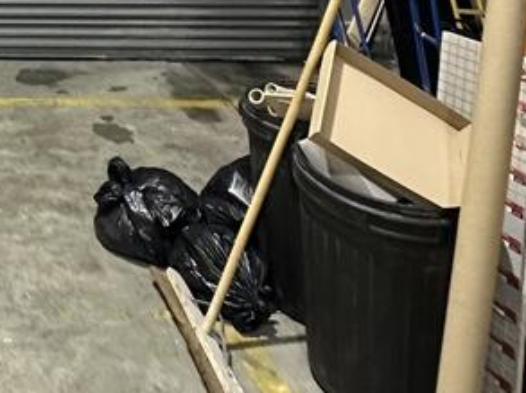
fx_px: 744
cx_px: -113
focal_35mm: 49
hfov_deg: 32.0
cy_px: -224
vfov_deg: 22.9
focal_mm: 2.22
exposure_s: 1/50
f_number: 2.2
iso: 500
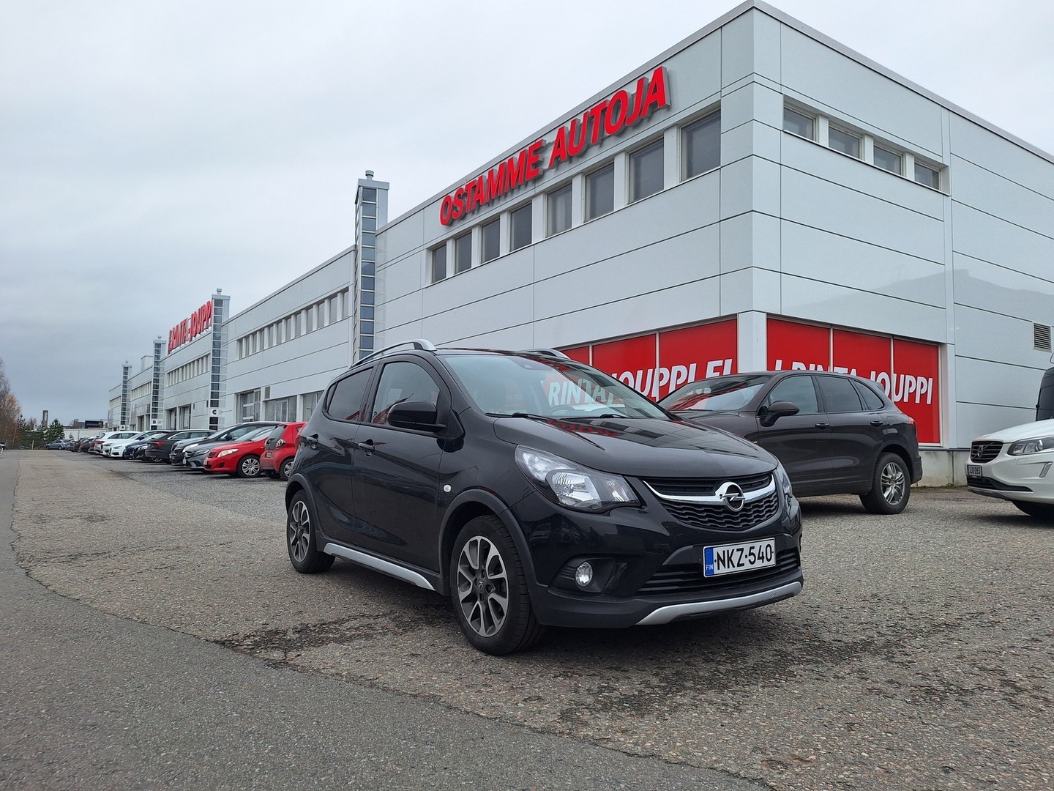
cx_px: 527
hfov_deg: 73.9
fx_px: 700
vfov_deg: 58.9
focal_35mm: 23
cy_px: 396
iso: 40
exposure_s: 1/268
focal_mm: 5.54
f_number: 1.8
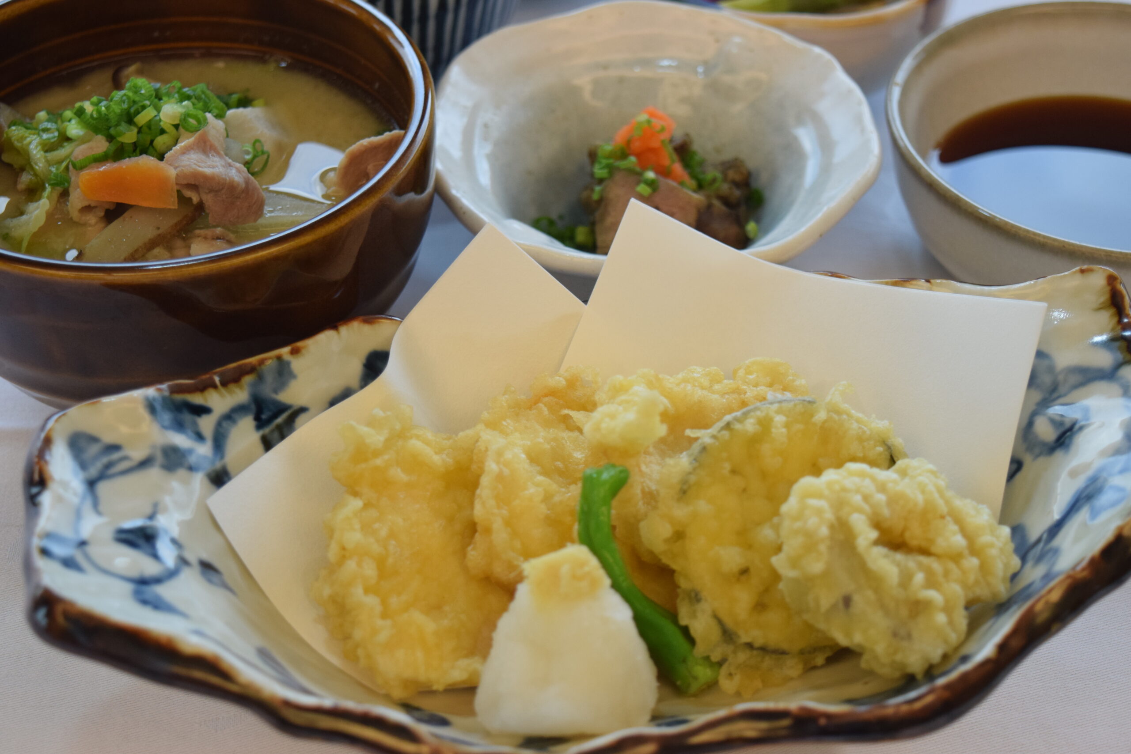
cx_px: 566
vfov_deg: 20.2
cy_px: 377
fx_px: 2121
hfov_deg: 29.9
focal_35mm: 68
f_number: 5
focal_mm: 45
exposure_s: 1/250
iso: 800
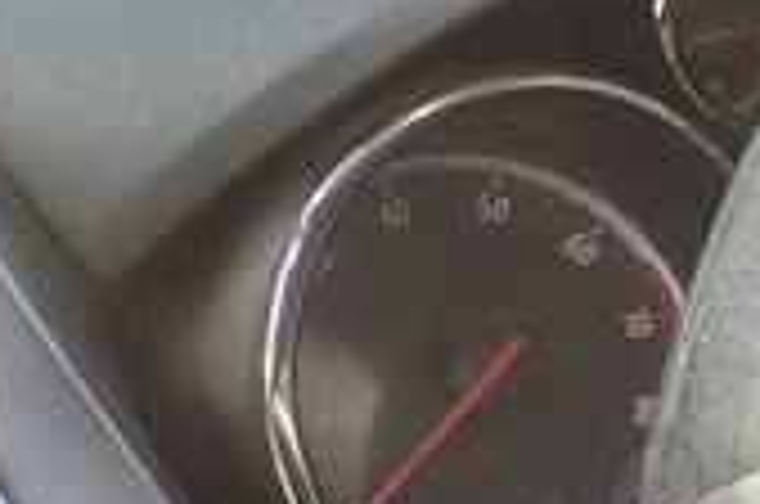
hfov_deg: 10.4
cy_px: 662
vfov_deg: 9.1
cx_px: 2190
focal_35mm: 148
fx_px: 3119
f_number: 1.8
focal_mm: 5.56
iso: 164
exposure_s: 1/100
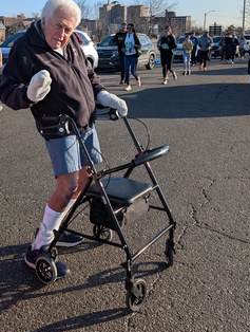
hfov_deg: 34.2
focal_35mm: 42
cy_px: 96
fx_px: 403
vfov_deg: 43.7
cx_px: 83
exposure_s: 1/1066
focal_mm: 6.9
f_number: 1.68
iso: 20
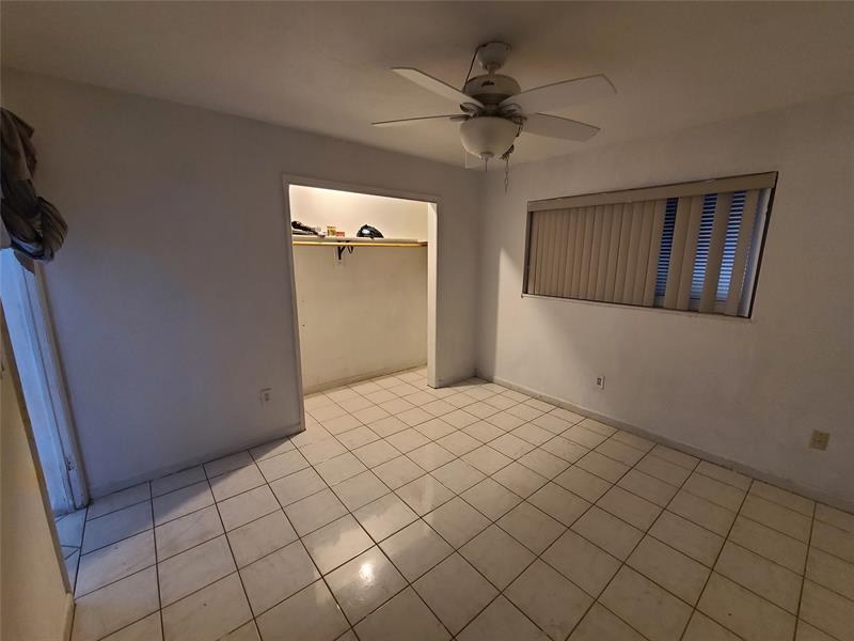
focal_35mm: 13
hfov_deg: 106.2
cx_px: 427
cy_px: 320
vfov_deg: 89.9
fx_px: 321
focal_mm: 2.2
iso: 500
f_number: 2.2
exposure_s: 1/33
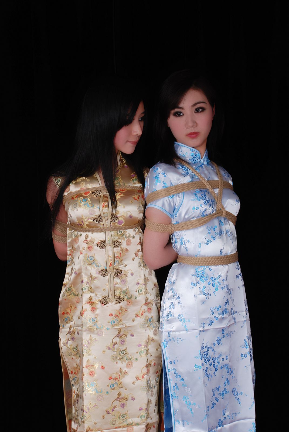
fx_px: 792
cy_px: 216
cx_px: 144
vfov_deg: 30.5
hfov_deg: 20.7
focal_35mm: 66
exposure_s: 1/8
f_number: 10
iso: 100
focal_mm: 44
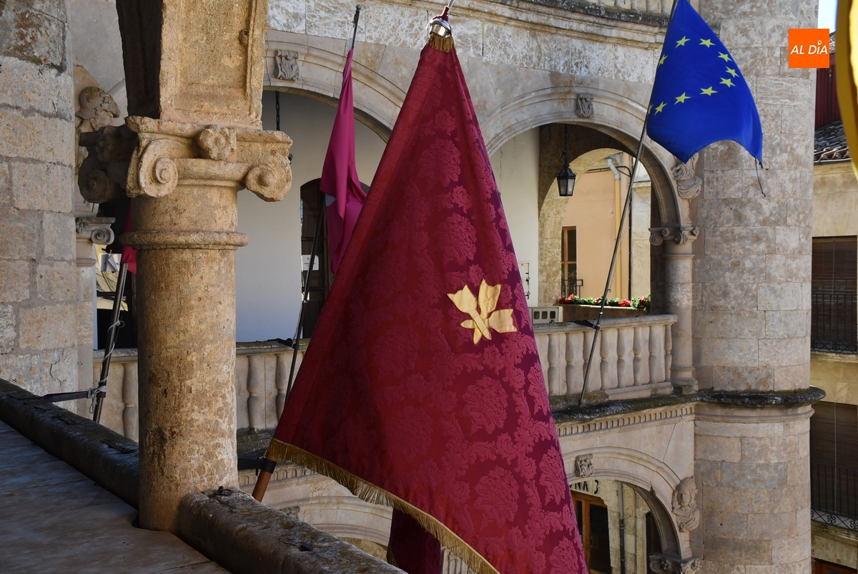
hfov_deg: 43.6
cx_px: 429
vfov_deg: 29.9
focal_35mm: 45
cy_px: 287
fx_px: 1073
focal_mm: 30
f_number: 8
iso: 400
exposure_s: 1/250
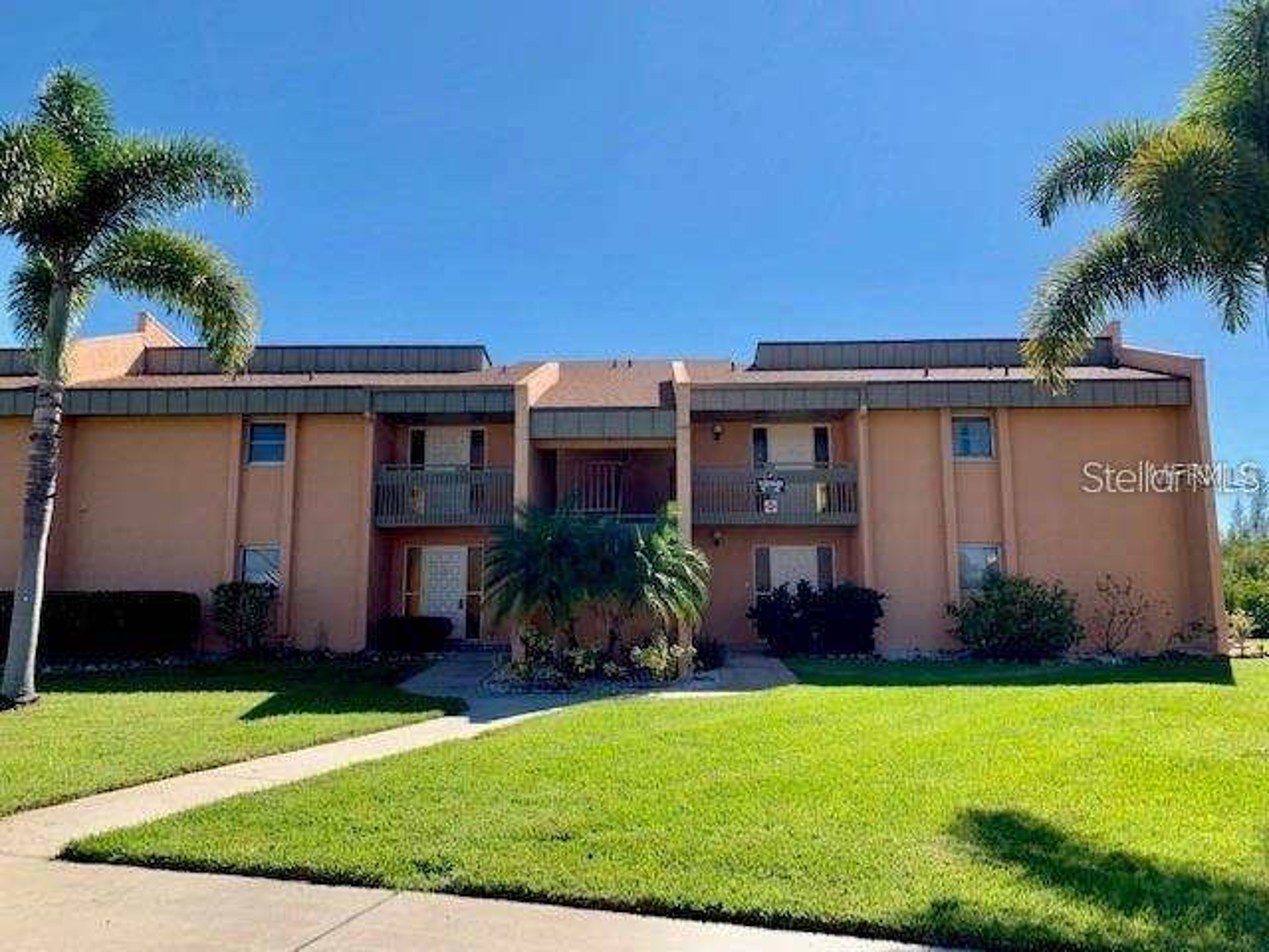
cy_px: 476
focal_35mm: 26
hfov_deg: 67.3
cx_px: 634
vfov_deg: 53.1
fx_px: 953
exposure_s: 1/2033
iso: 25
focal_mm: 4.25
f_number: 1.8
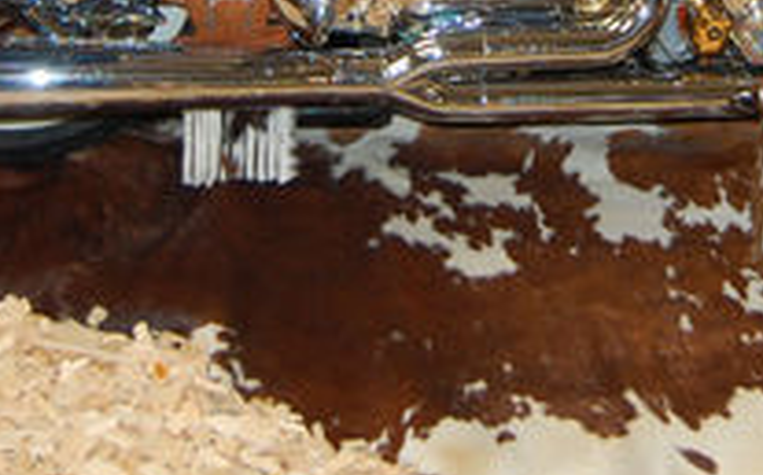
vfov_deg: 12.0
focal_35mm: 104
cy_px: -221
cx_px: 516
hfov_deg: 20.0
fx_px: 2161
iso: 400
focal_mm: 22
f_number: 3.8
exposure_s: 1/60
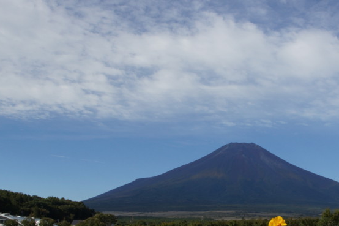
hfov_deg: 37.6
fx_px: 489
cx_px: 237
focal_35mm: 52
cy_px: 158
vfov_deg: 25.8
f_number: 20
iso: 200
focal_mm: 24
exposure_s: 1/100
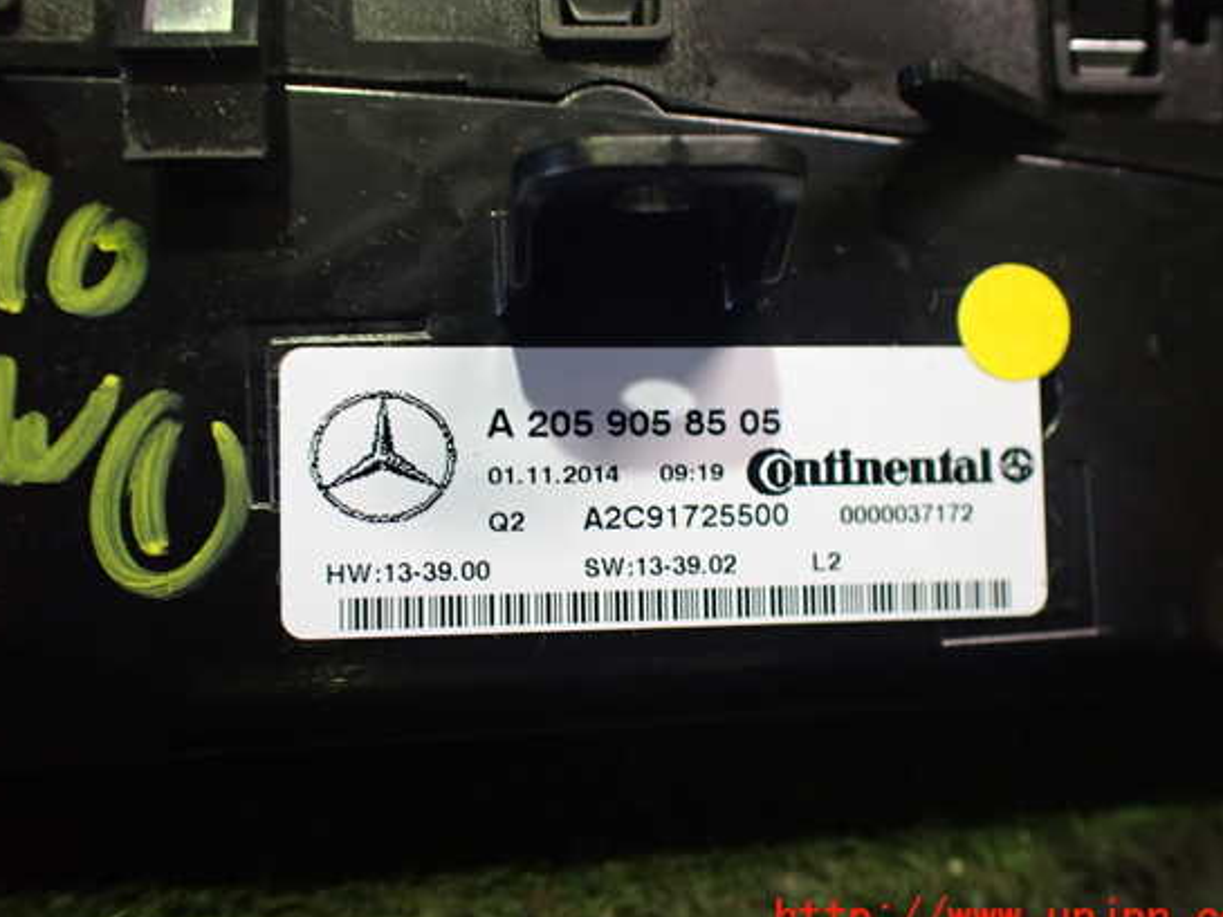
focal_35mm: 33
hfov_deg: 55.3
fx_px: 1166
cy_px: 444
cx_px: 608
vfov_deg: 43.0
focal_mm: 5.4
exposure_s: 1/40
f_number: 2.3
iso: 800
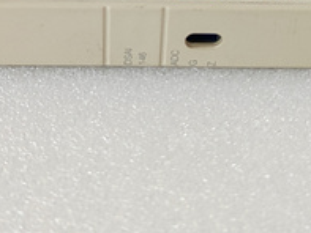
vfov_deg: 20.0
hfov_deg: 27.7
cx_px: 128
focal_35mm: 70
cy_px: -28
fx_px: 629
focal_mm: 5.52
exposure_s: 1/50
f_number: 1.9
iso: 1378
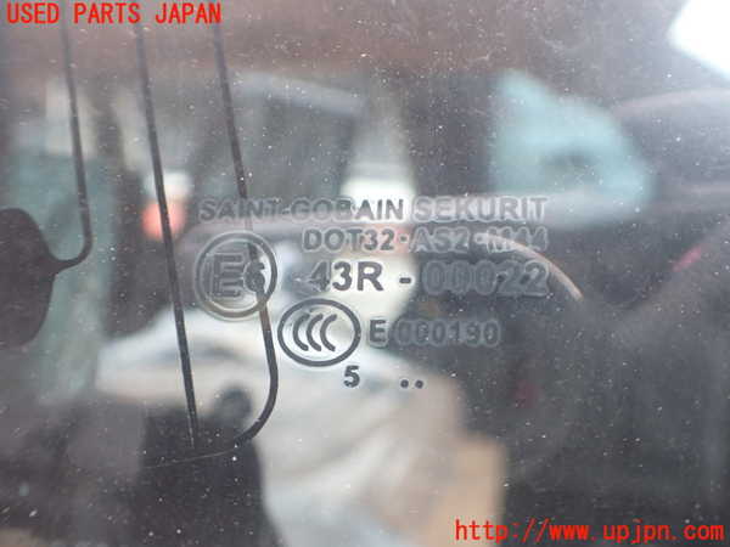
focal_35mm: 30
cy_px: 274
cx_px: 365
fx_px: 633
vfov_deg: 46.8
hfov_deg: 60.0
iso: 200
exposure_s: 1/125
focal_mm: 5.4
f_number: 2.3
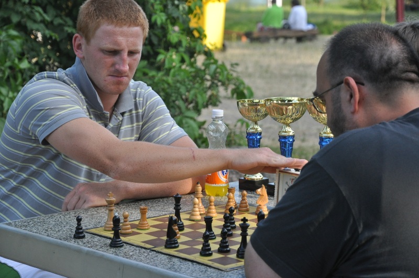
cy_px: 139
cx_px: 210
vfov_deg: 13.0
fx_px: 1220
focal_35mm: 105
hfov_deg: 19.5
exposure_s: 1/1000
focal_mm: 70
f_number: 5.6
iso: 800
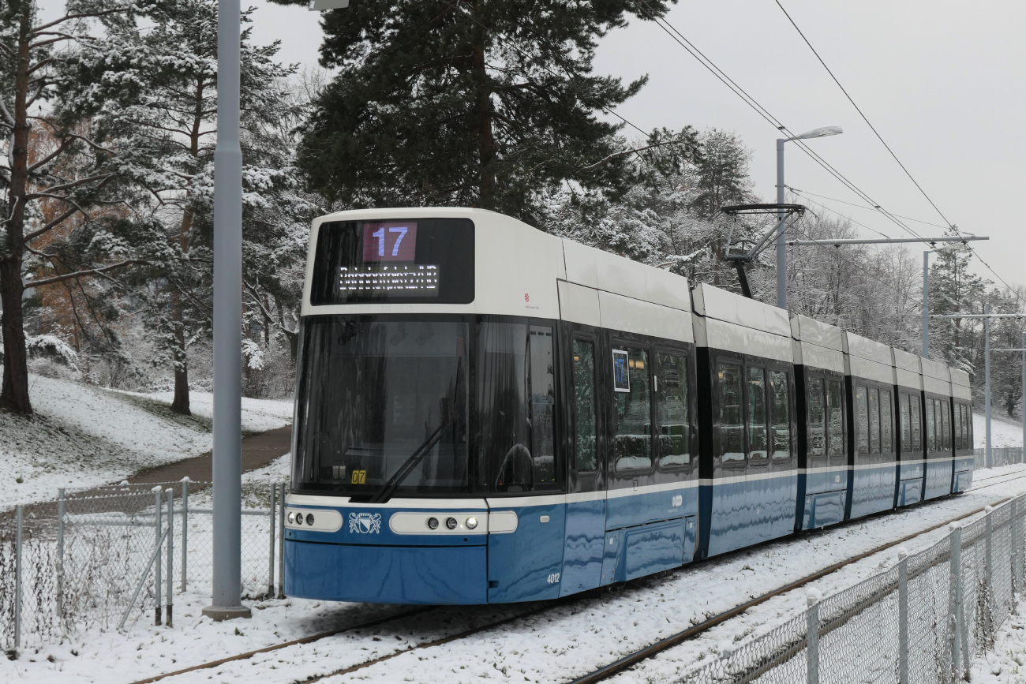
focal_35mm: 57
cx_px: 513
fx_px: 1625
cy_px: 342
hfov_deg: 35.0
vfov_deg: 23.8
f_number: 4.4
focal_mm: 20.9
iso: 200
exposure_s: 1/800
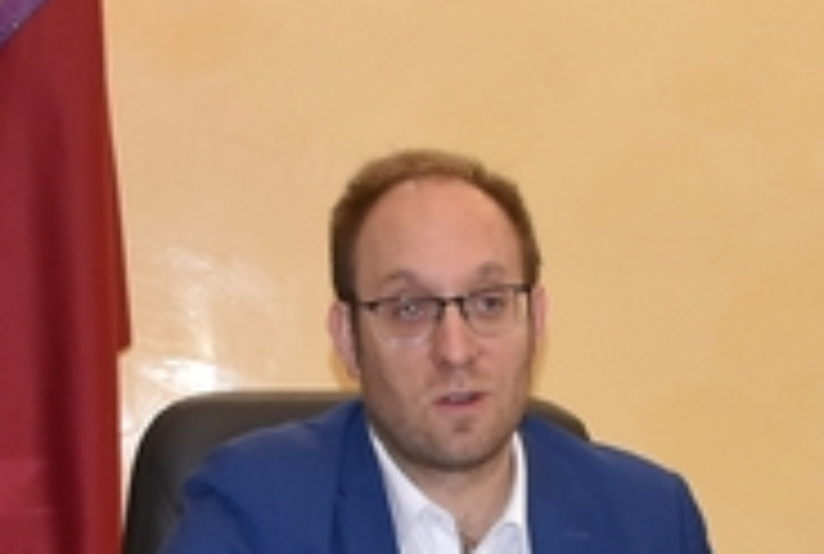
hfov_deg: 12.6
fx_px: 3717
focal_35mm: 162
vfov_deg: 8.4
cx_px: 617
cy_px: 658
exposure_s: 1/60
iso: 800
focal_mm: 22
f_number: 4
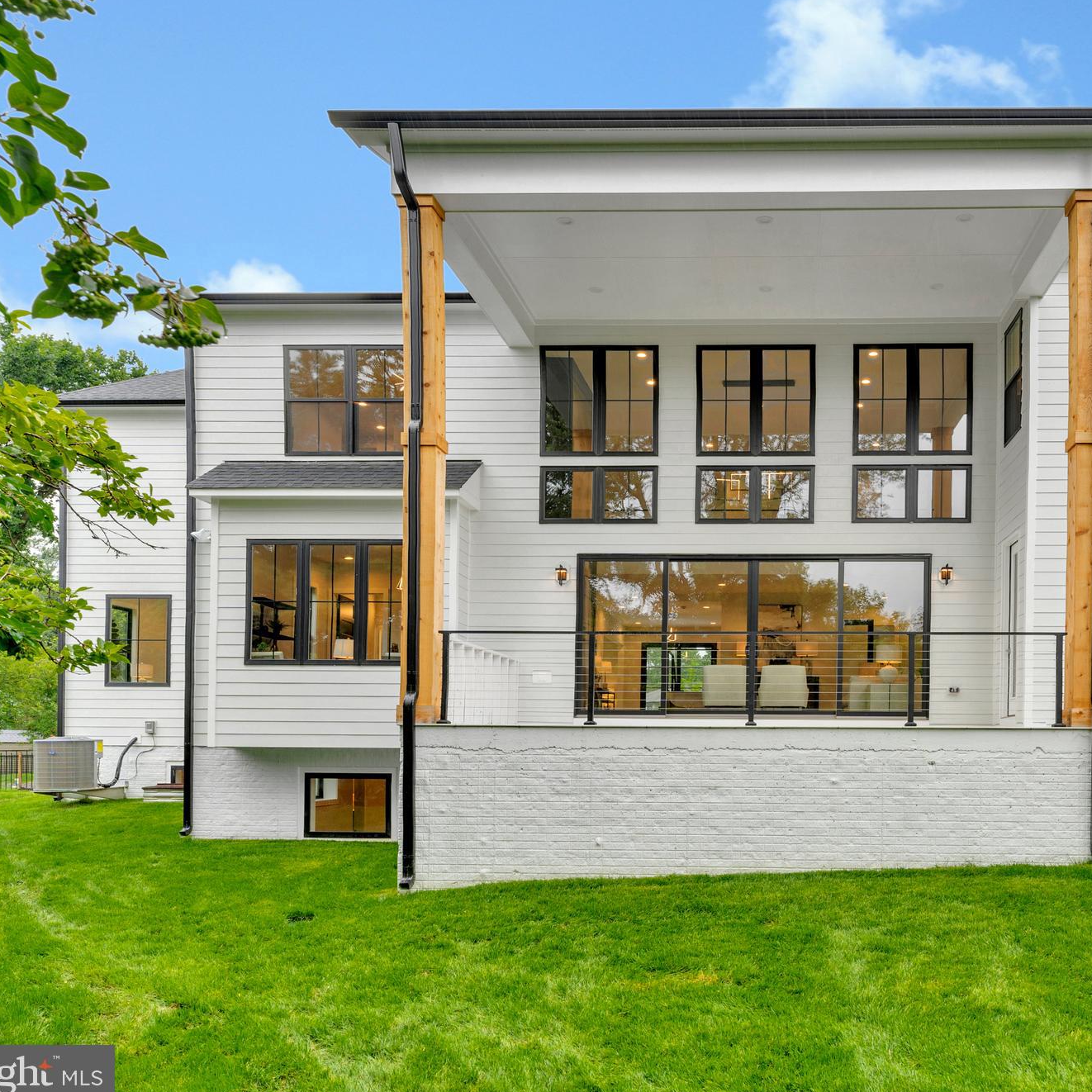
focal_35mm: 26
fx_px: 925
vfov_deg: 61.1
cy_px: 542
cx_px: 777
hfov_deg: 58.8
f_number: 8
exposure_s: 1/40
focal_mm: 19.7
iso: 100
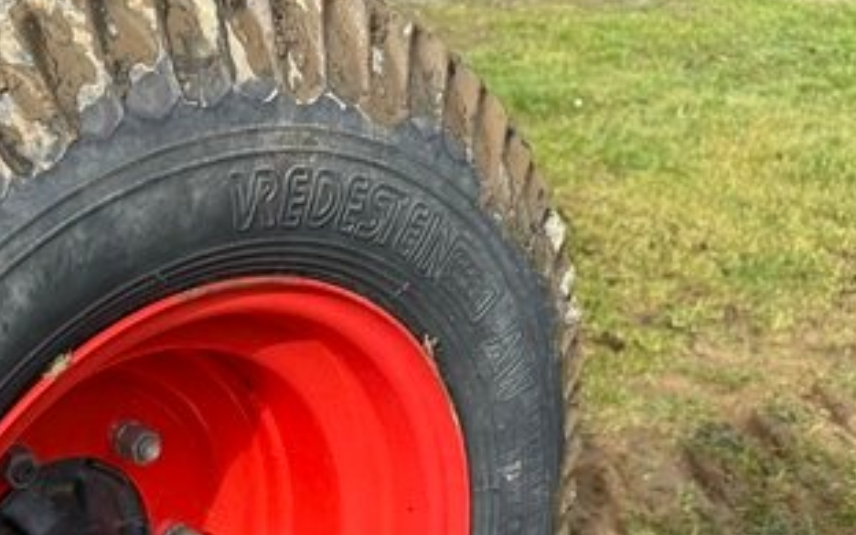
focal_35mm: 53
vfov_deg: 23.3
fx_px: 1236
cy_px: 546
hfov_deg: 36.5
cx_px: 134
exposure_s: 1/1689
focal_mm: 6.76
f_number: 1.78
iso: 80
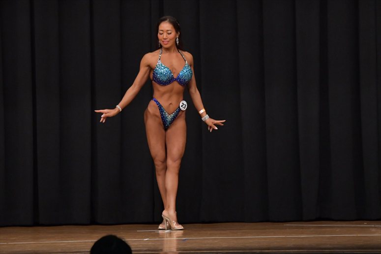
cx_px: 190
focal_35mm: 240
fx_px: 2539
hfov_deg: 8.6
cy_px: 127
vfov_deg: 5.7
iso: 6400
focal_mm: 160
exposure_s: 1/400
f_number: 5.6
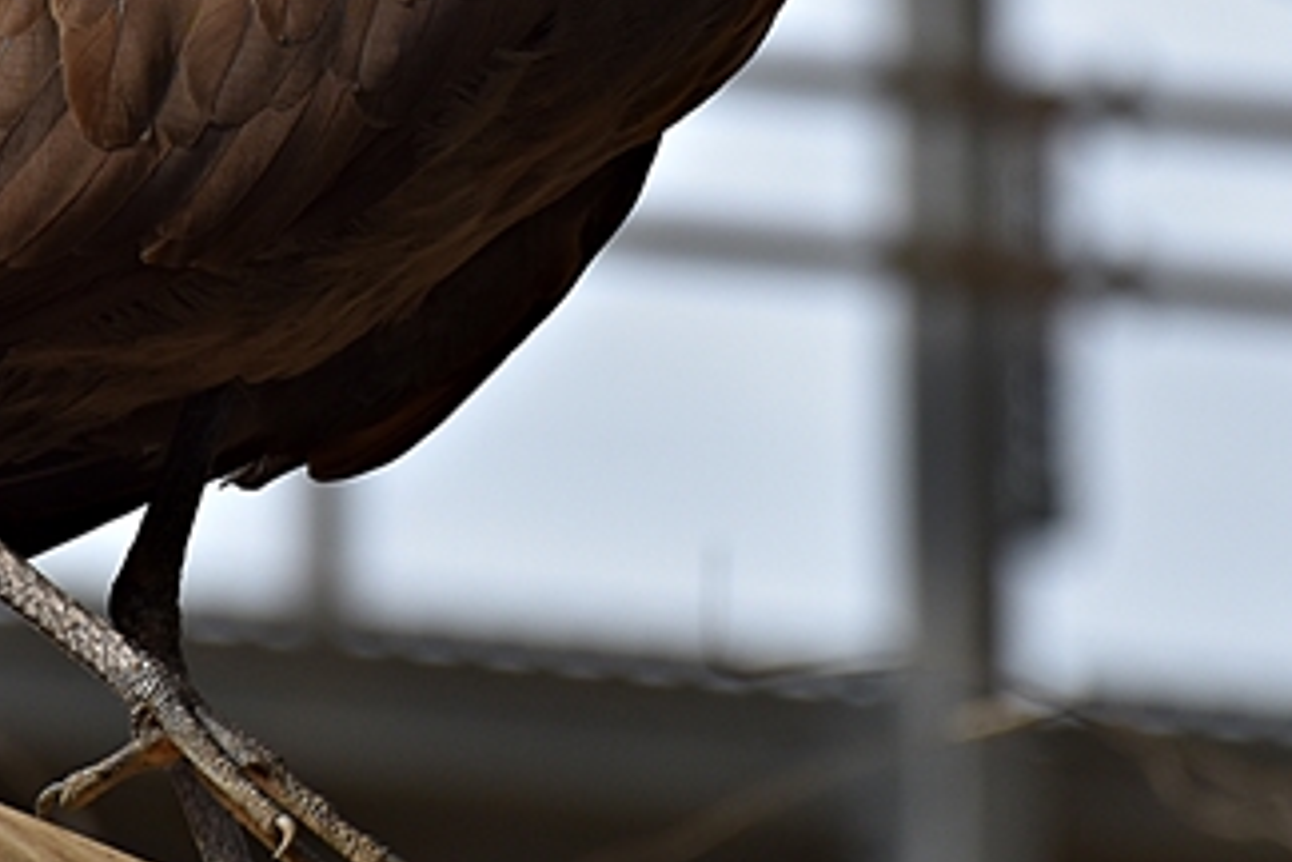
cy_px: 30
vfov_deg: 2.1
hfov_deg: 3.1
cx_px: 642
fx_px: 23828
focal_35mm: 664
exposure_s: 1/640
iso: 200
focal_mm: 140
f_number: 6.3
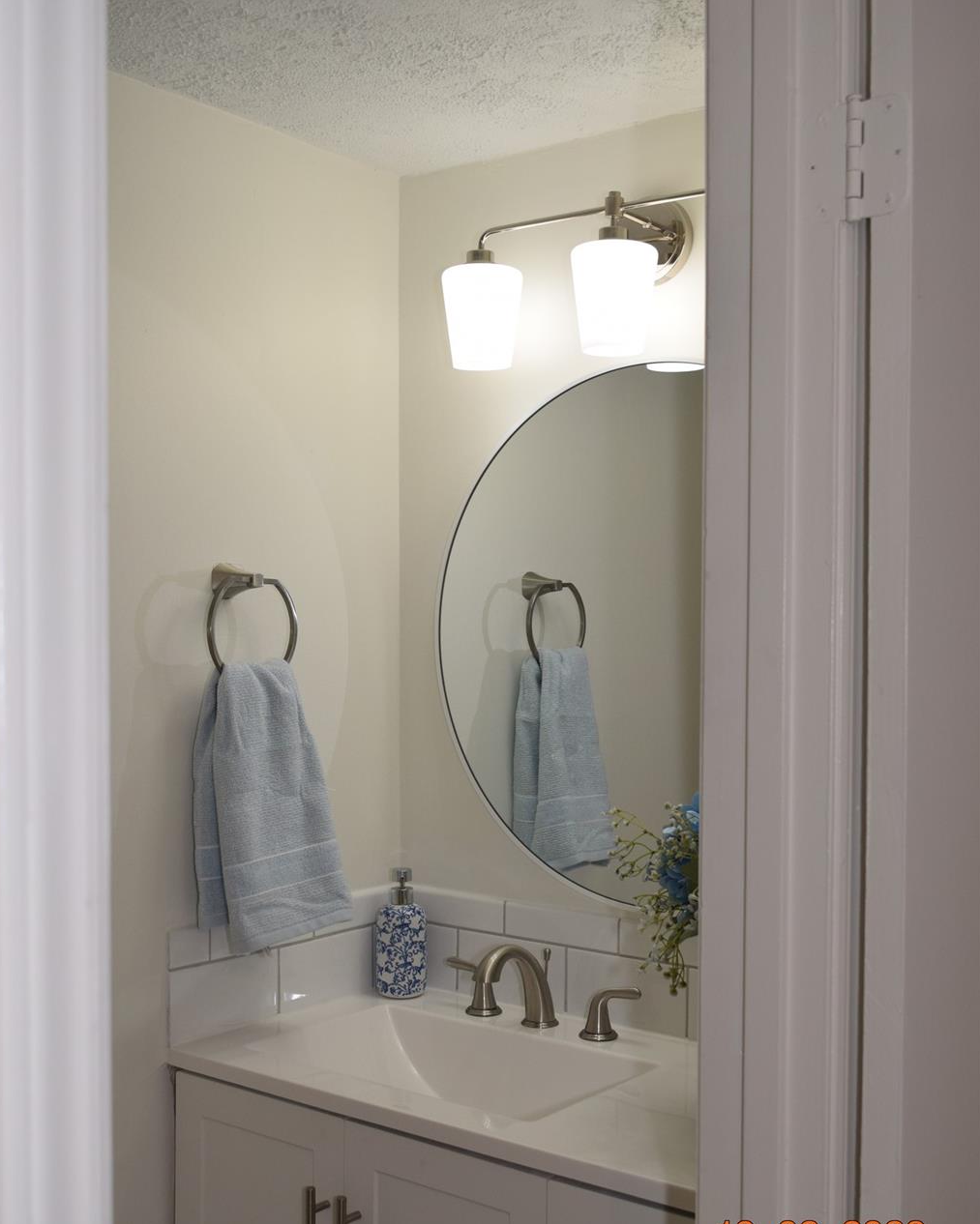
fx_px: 1486
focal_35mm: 41
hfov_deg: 36.5
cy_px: 649
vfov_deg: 44.8
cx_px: 490
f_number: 5.6
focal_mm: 24
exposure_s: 1/125
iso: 360
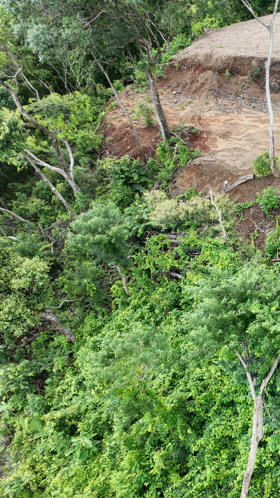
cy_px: 297
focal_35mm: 48
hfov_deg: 20.9
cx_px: 429
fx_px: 634
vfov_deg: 42.7
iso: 100
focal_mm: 12.29
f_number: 2.8
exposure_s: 1/60
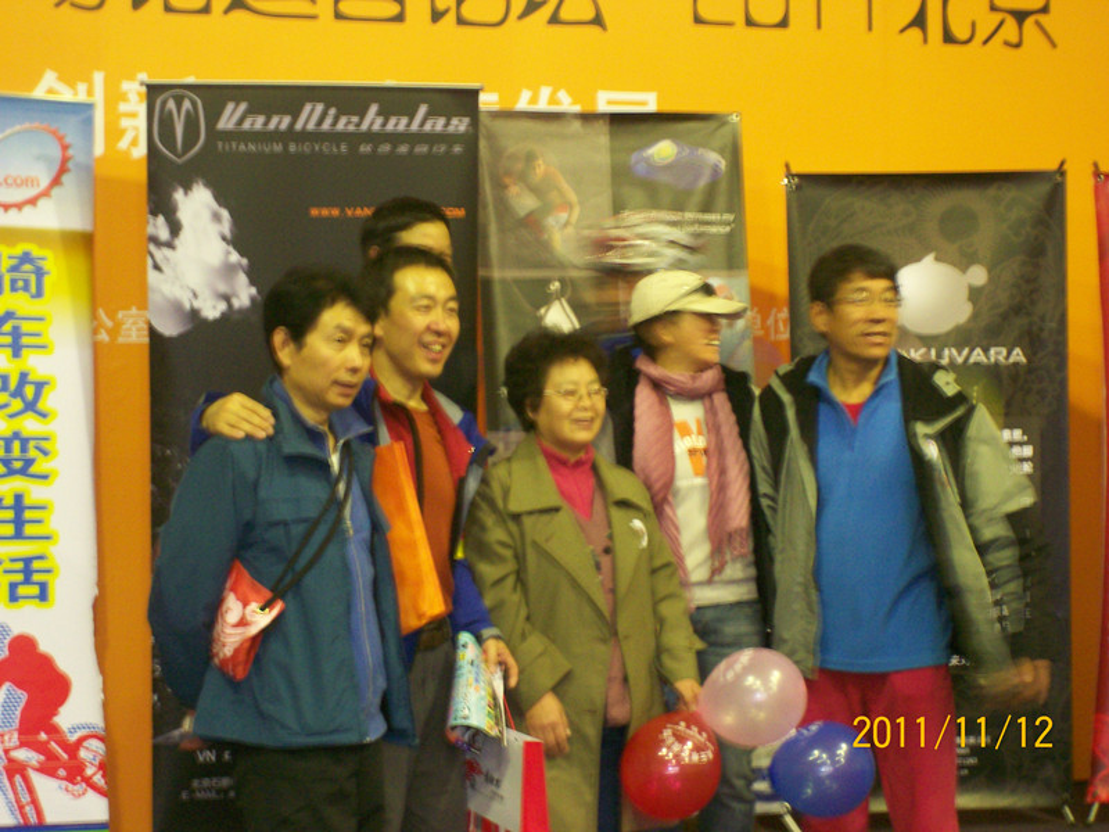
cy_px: 416
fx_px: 3011
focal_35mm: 94
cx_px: 554
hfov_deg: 20.9
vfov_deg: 15.7
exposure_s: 1/4.58
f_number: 4.5
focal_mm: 15.7
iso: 200
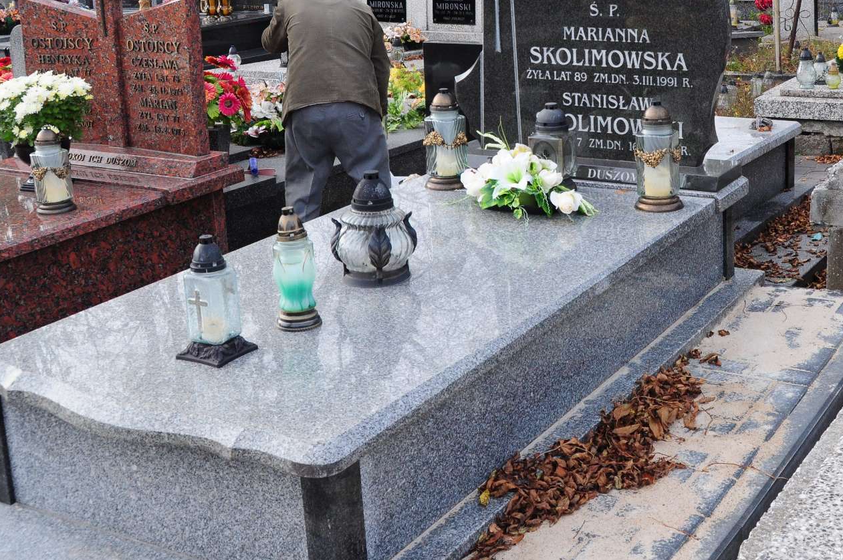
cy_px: 119
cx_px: 582
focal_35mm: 51
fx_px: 1193
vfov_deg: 26.0
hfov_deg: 38.3
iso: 500
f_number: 7.1
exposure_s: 1/500
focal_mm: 20
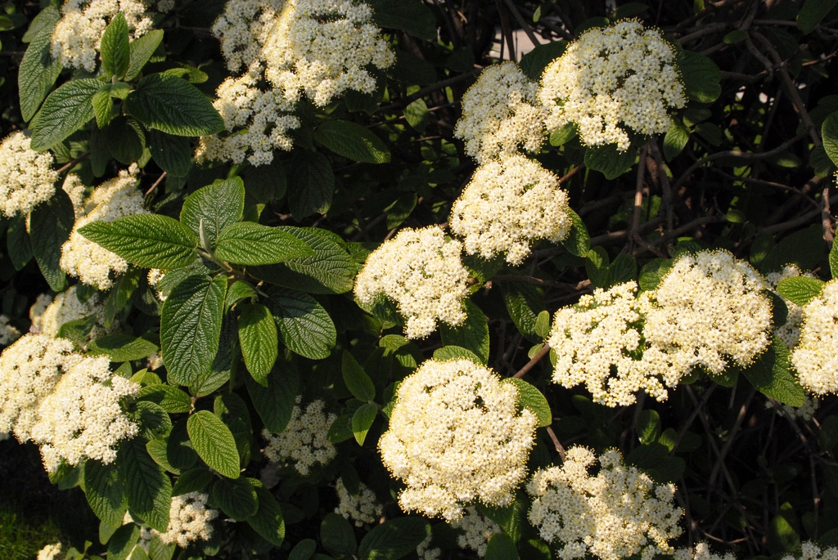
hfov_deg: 46.4
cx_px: 419
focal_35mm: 42
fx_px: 979
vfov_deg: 32.0
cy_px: 280
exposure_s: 1/640
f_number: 13
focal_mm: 28
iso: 400
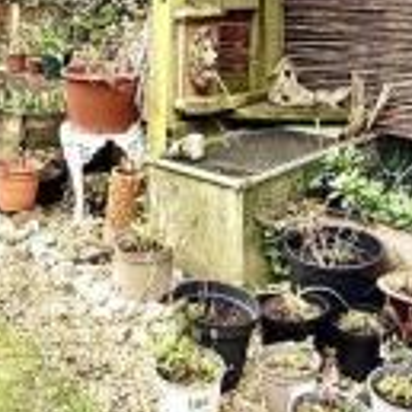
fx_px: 754
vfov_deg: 28.5
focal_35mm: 56
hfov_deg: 30.4
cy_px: -11
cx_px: 155
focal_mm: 2.22
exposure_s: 1/502
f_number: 2.2
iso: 50
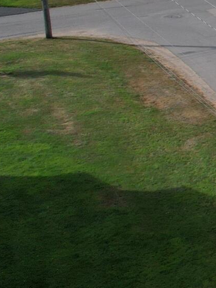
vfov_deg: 16.7
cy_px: -29
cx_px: 730
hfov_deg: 9.1
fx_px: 950
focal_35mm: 114
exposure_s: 1/2000
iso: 110
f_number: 2.8
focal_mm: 8.38
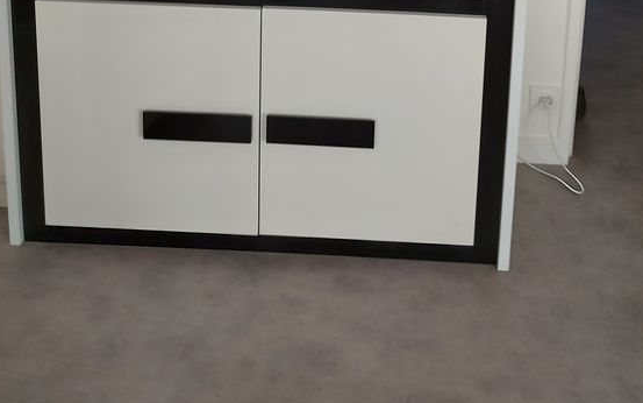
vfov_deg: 23.7
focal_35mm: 46
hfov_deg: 43.2
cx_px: 388
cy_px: -157
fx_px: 806
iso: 100
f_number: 1.8
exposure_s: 1/50
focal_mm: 5.23
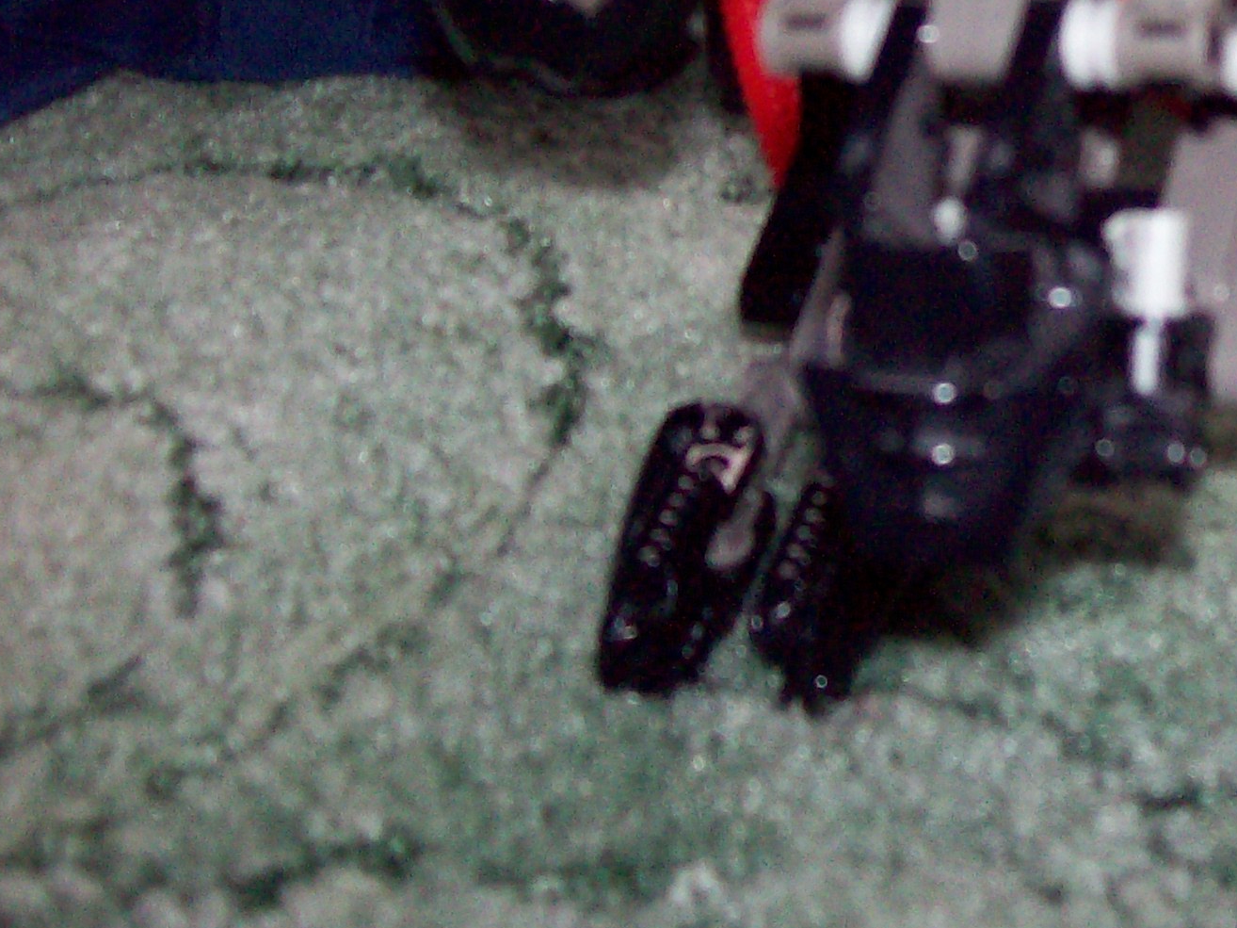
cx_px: 1250
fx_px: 2787
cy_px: 154
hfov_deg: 23.9
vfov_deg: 18.7
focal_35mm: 78
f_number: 2.7
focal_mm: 6
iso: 140
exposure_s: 1/64
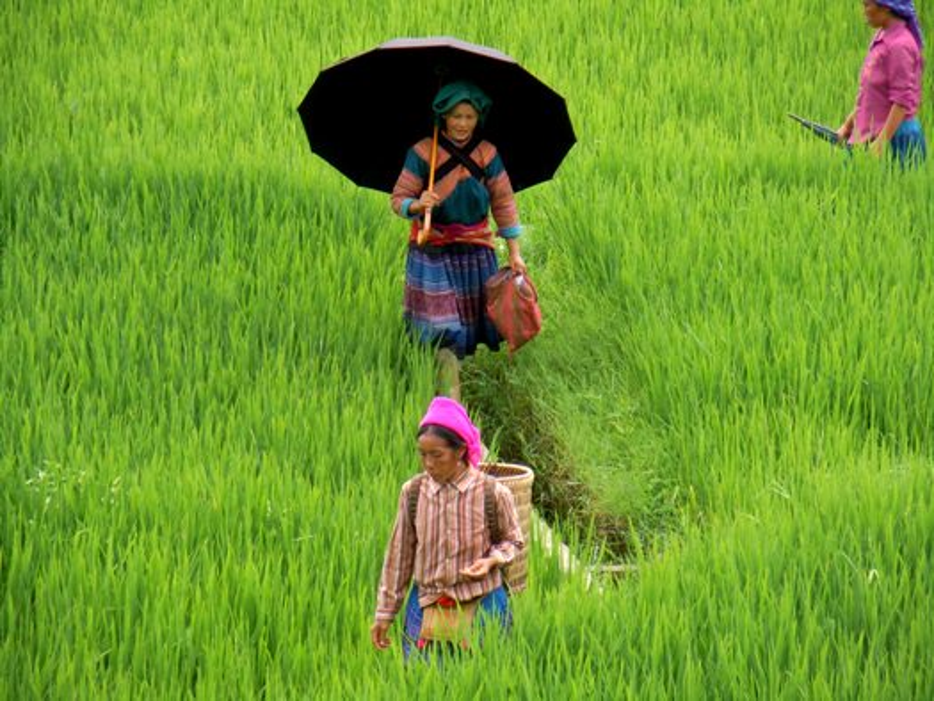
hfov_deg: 6.6
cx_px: 467
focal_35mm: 300
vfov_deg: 5.0
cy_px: 350
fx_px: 8096
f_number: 5.6
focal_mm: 54
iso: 250
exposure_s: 1/250
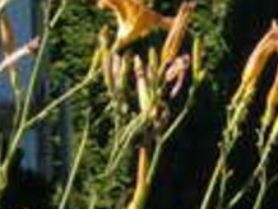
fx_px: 4776
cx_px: 445
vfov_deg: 2.5
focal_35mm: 594
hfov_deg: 3.3
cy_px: 435
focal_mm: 18.9
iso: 64
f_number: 5.3
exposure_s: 1/250
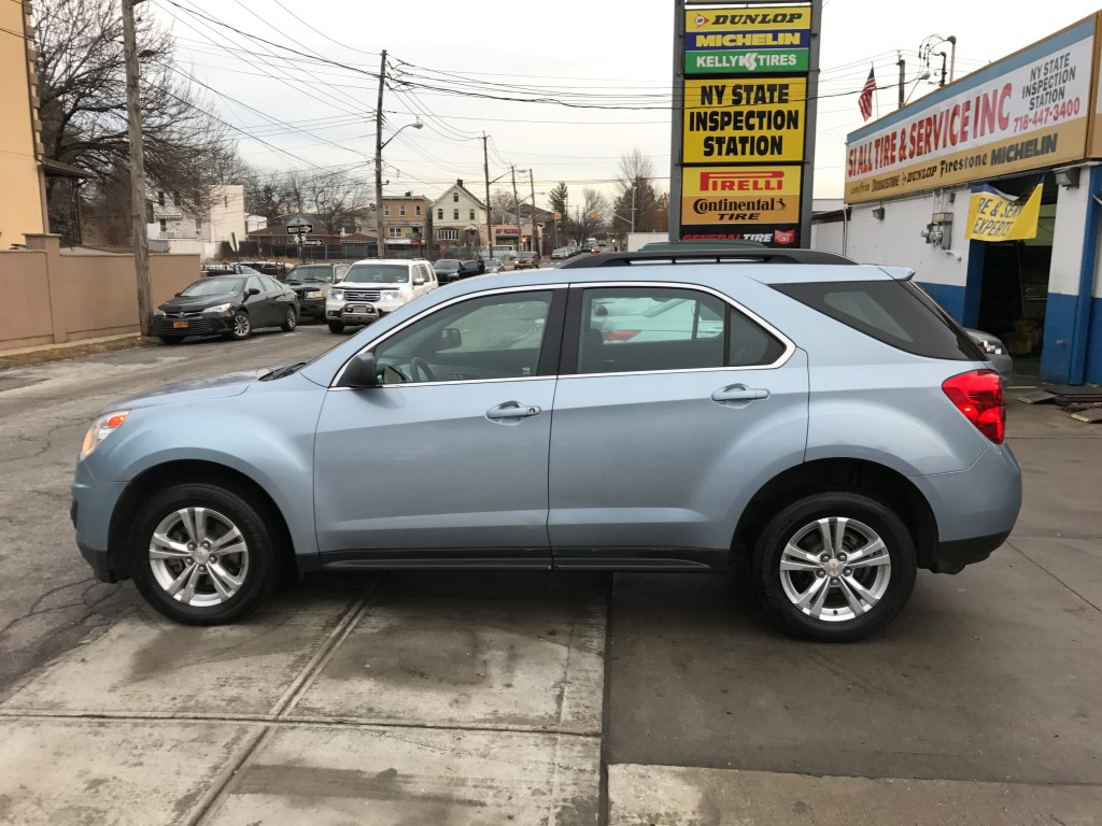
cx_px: 551
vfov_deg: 49.7
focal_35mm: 28
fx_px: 891
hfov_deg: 63.4
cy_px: 413
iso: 40
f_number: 1.8
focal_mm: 3.99
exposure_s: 1/120
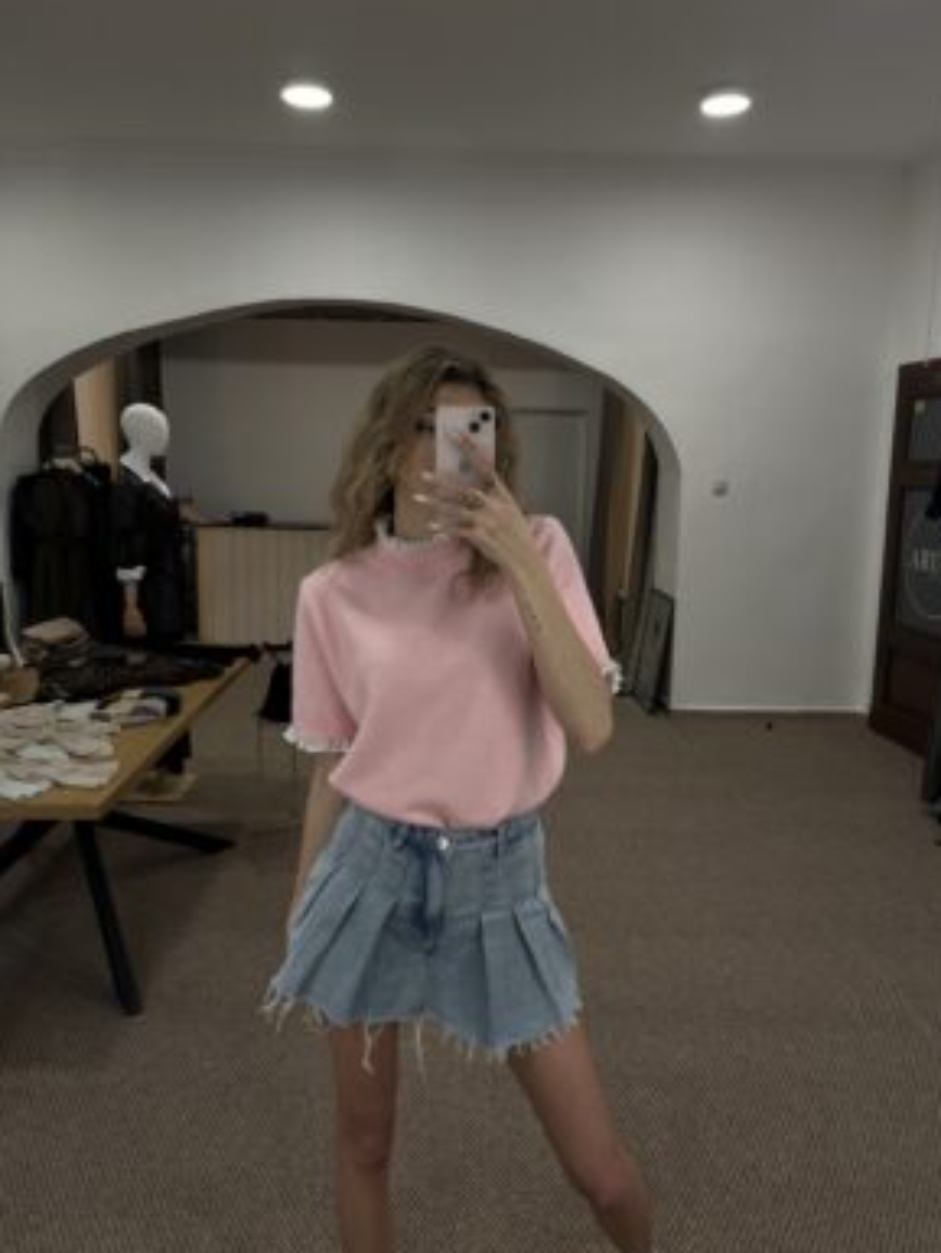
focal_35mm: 27
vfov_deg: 65.3
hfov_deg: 51.4
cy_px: 615
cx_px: 479
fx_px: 978
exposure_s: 1/119
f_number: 1.6
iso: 32
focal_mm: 5.1
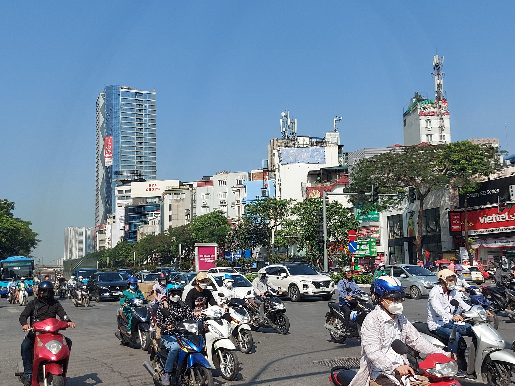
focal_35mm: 24
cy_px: 193
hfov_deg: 71.6
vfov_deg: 56.8
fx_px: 357
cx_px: 258
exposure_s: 1/1423
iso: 32
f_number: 1.8
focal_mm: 5.23
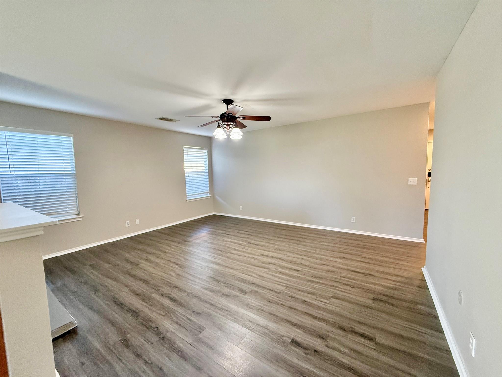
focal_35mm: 14
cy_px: 188
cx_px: 251
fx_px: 203
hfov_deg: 102.1
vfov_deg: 85.7
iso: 320
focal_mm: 2.22
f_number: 2.2
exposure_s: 1/99
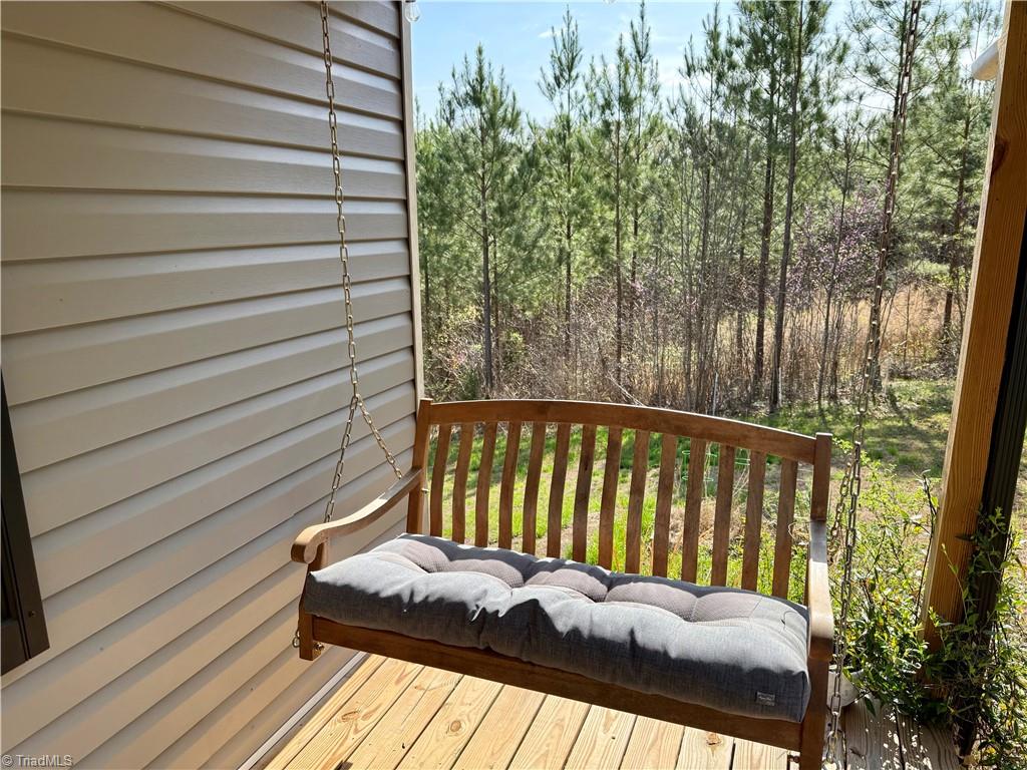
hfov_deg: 71.6
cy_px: 385
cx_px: 514
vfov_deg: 56.8
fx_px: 712
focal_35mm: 24
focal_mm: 6.76
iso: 100
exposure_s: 1/1812
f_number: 1.78
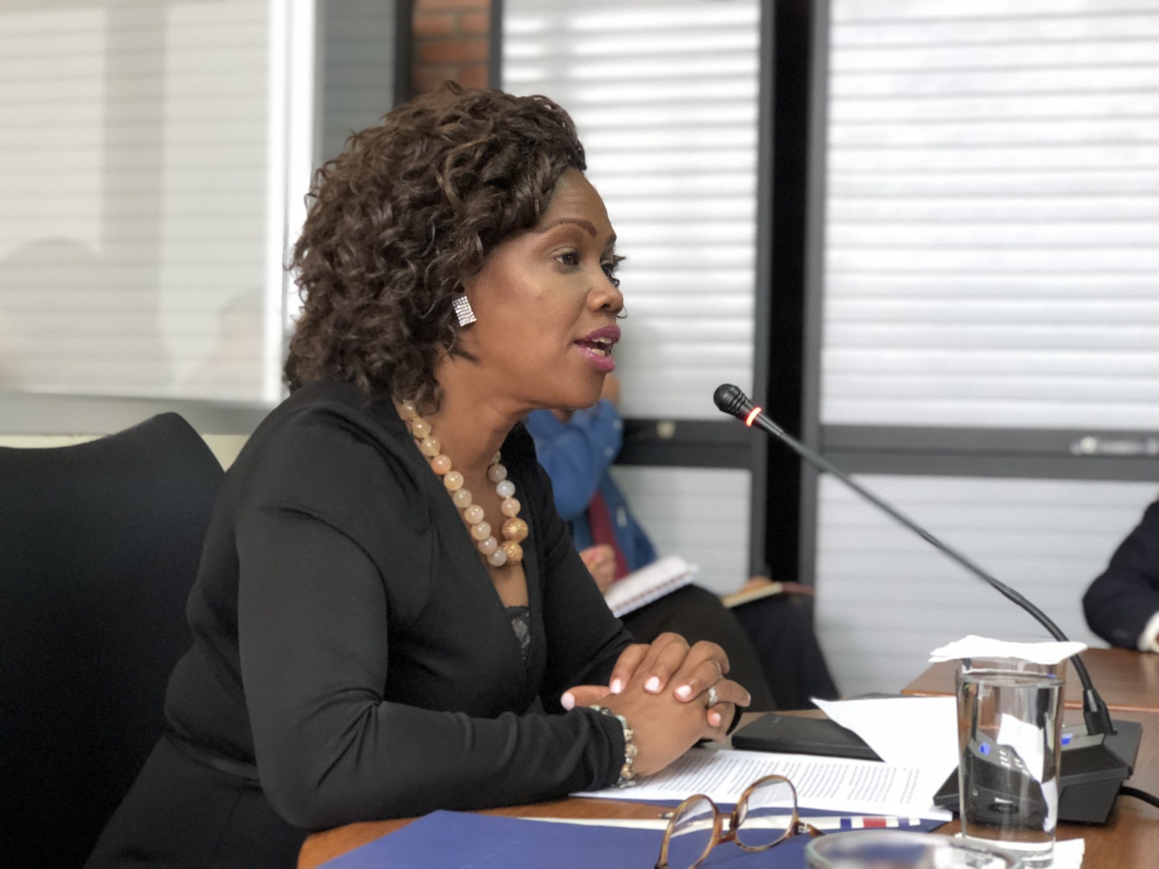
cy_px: 434
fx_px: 1908
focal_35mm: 57
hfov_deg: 33.8
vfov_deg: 25.7
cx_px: 580
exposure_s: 1/60
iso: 400
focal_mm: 6.6
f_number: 2.8
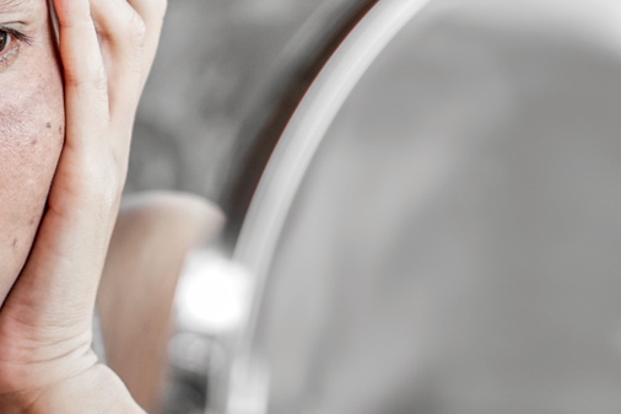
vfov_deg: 12.5
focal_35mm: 109
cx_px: 2
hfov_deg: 18.3
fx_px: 1880
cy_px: 101
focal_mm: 35
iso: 100
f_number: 2.2
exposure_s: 1/100
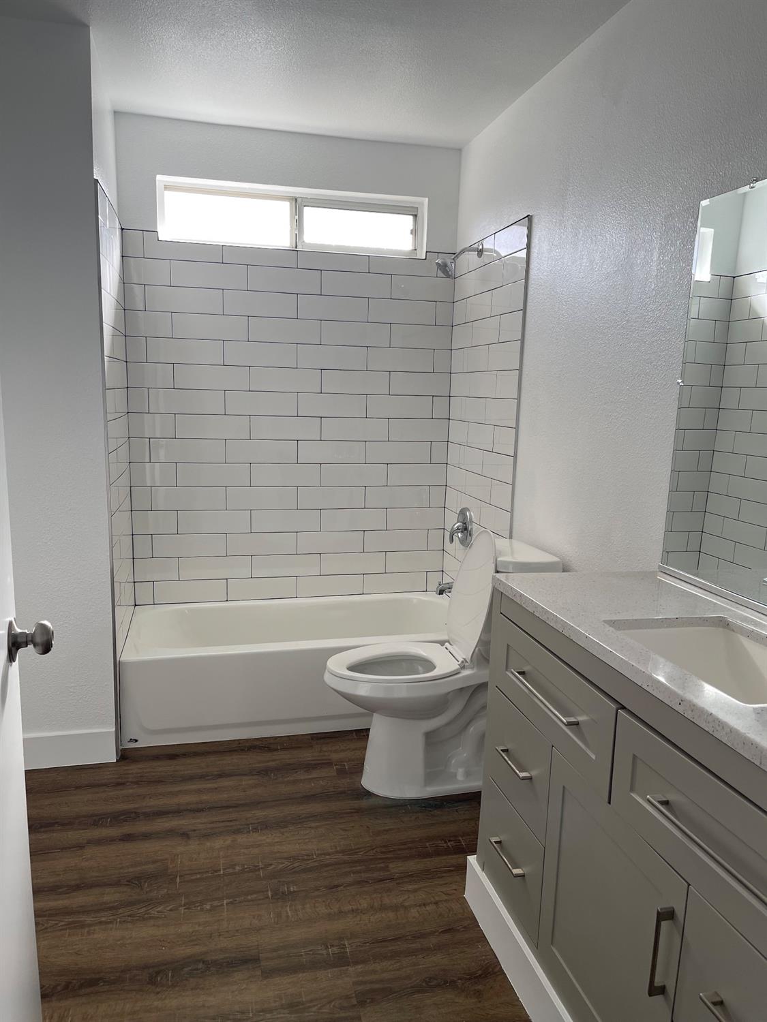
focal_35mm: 25
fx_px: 739
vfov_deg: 69.4
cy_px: 511
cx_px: 384
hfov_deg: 54.9
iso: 50
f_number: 1.6
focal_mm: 5.1
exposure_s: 1/121
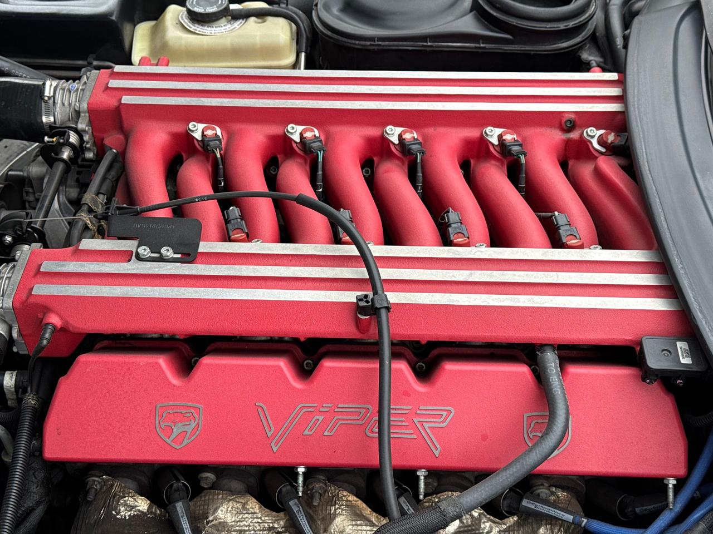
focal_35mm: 48
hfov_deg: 39.7
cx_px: 356
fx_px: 989
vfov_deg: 30.3
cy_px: 267
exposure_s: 1/414
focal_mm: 6.76
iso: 64
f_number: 1.78
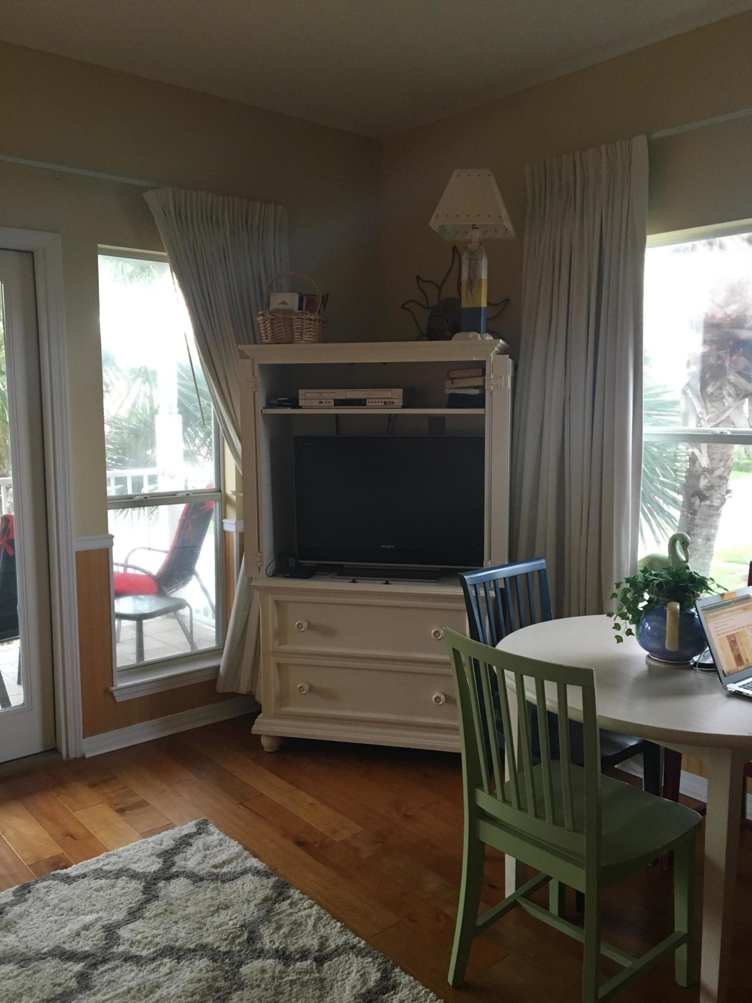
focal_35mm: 29
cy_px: 502
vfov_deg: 61.7
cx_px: 376
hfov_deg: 48.2
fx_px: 840
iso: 125
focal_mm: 4.15
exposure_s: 1/30
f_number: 2.2
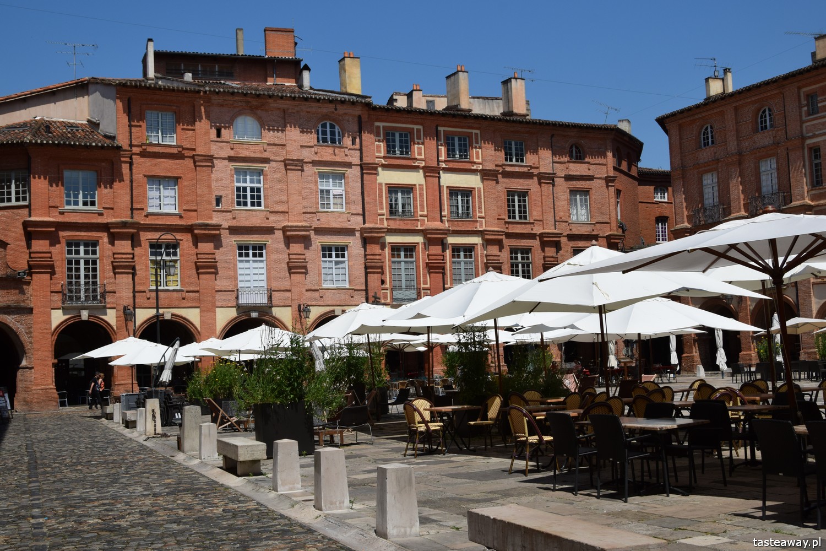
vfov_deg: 30.8
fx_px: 998
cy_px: 276
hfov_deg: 45.0
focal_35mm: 44
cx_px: 413
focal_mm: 29
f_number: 11
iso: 200
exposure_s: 1/500
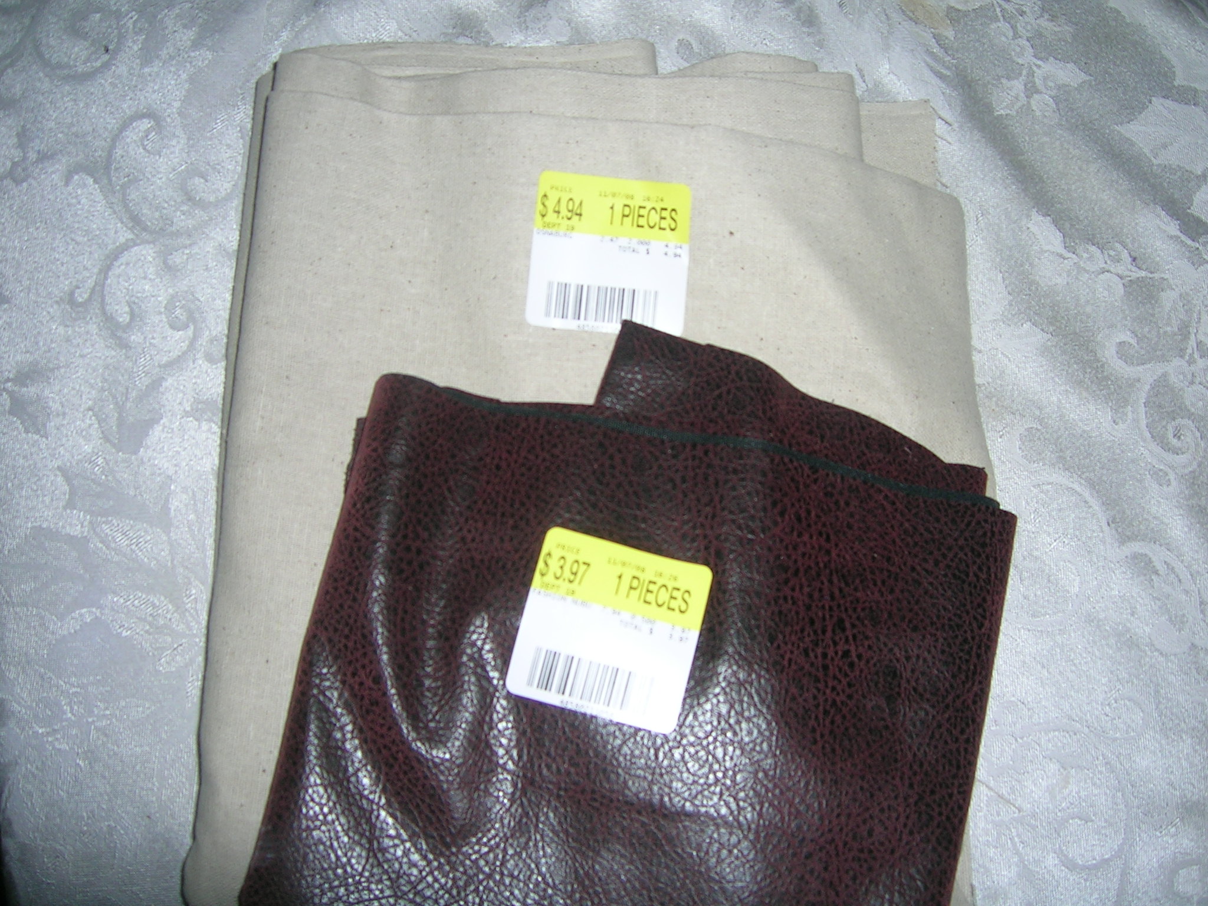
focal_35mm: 35
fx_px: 1221
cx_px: 604
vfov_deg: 40.7
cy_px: 453
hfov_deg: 52.6
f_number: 2.8
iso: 50
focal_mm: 5.4
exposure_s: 1/60.1
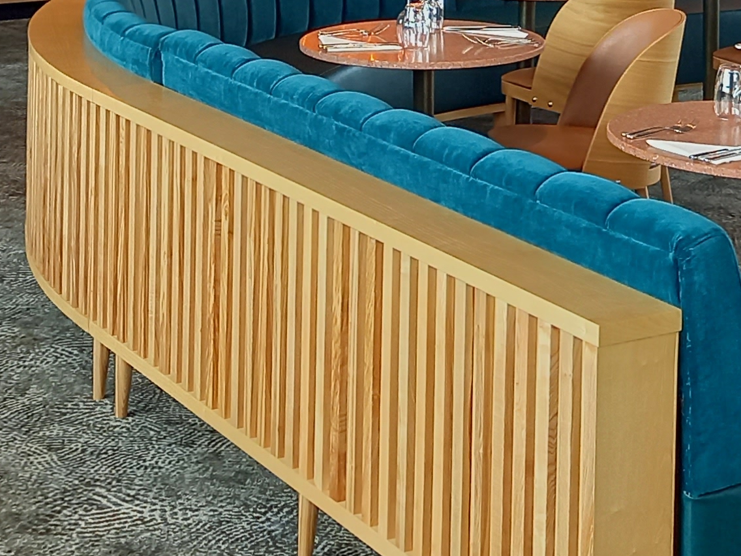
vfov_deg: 15.7
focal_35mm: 88
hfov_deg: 22.2
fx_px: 1884
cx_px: 449
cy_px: -217
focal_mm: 4.65
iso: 160
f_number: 1.8
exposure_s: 1/49
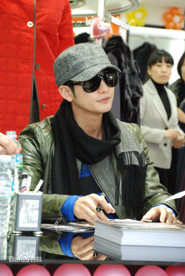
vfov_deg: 16.1
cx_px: 92
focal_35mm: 128
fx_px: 980
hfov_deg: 10.8
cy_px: 138
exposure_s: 1/100
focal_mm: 85
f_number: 5.6
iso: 1600
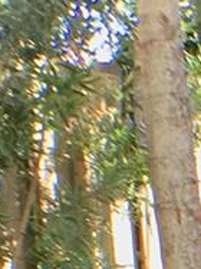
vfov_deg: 9.8
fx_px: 1442
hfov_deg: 7.1
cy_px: 570
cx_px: 614
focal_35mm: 186
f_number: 2.2
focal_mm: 4.15
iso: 32
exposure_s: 1/124
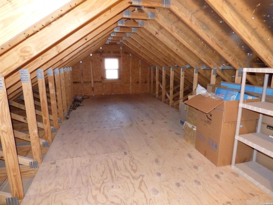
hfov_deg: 81.7
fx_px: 158
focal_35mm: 20
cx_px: 136
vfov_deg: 66.0
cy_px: 102
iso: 800
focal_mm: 3.58
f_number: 2.8
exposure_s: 1/60
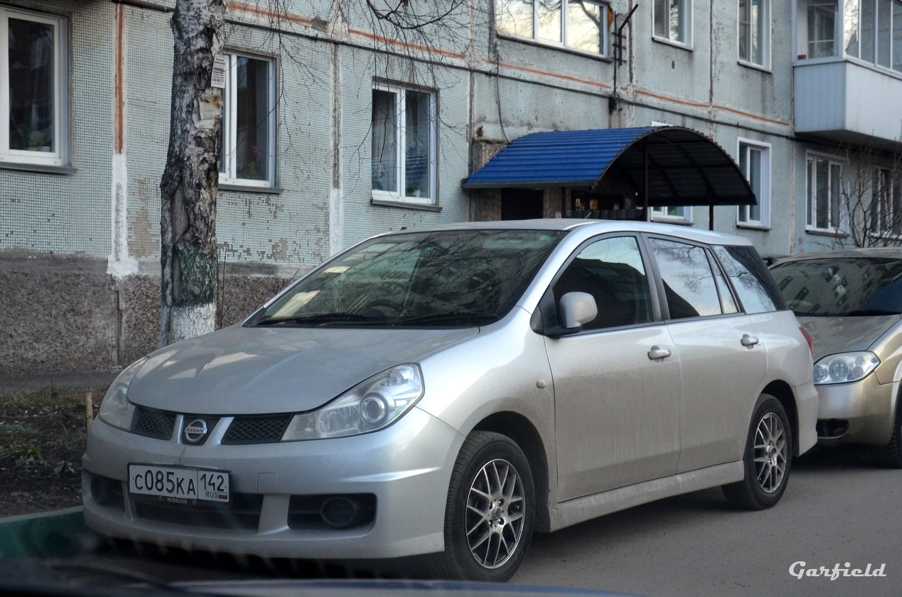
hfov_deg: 53.2
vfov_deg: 36.7
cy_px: 298
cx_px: 451
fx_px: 900
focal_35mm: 36
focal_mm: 24
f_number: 3.8
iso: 800
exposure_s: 1/500
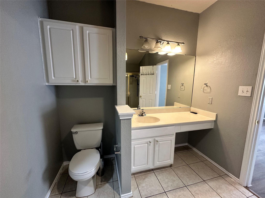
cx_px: 132
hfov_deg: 102.1
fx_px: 107
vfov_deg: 85.7
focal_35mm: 14
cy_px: 99
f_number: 2.2
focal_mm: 2.22
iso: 200
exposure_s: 1/60
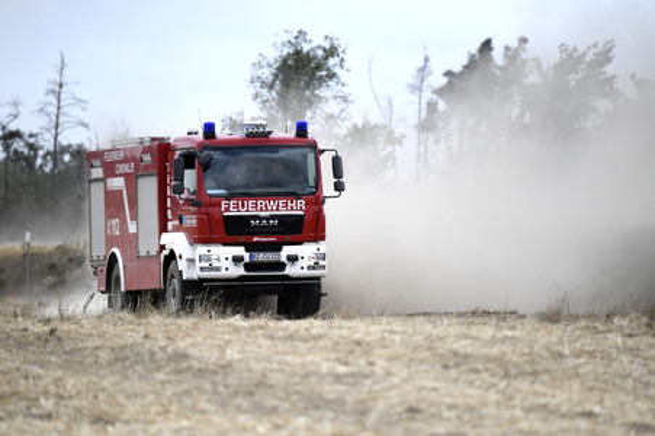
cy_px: 218
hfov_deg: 5.2
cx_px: 328
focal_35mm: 400
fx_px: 7272
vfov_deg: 3.4
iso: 2000
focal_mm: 400
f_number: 5.6
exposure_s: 1/8000
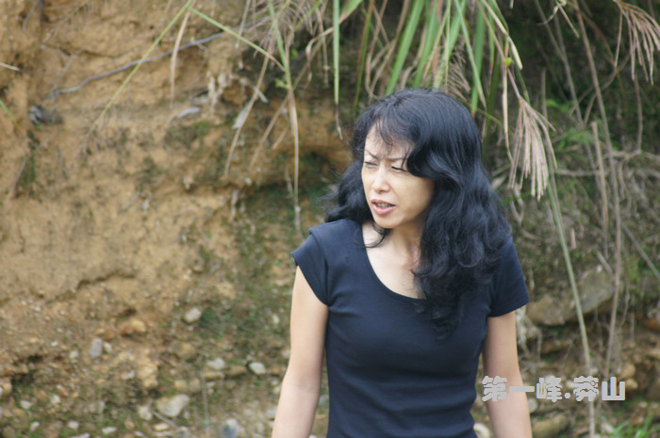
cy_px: 219
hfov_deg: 4.6
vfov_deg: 3.0
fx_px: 8240
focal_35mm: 450
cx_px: 330
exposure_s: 1/250
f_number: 5.6
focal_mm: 300
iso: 400
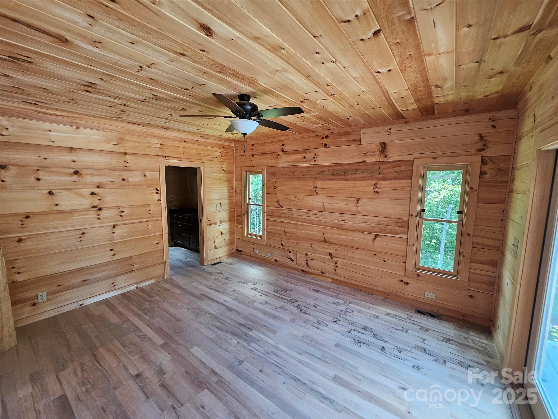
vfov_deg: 89.9
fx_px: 210
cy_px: 210
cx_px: 279
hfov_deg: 106.2
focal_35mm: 13
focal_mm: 2.2
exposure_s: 1/60
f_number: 2.2
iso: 200
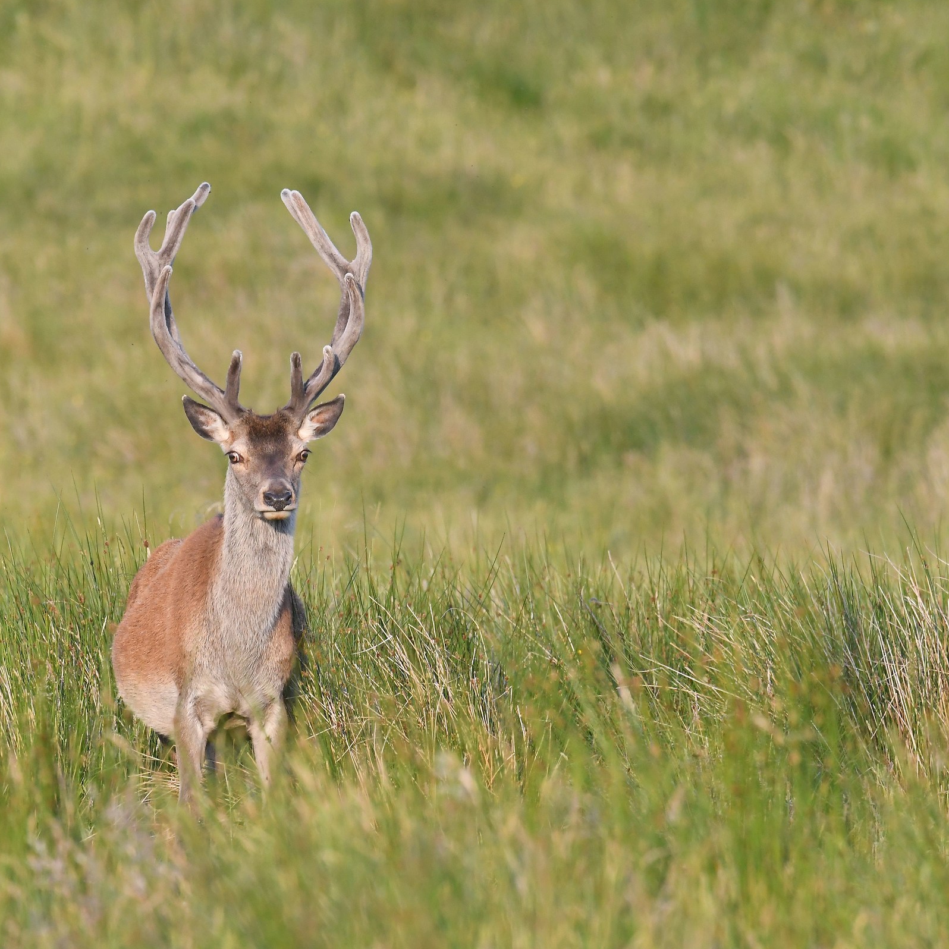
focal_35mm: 805
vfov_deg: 2.2
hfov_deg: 2.2
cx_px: 423
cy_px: 474
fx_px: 24968
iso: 1600
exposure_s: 1/800
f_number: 8
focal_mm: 420
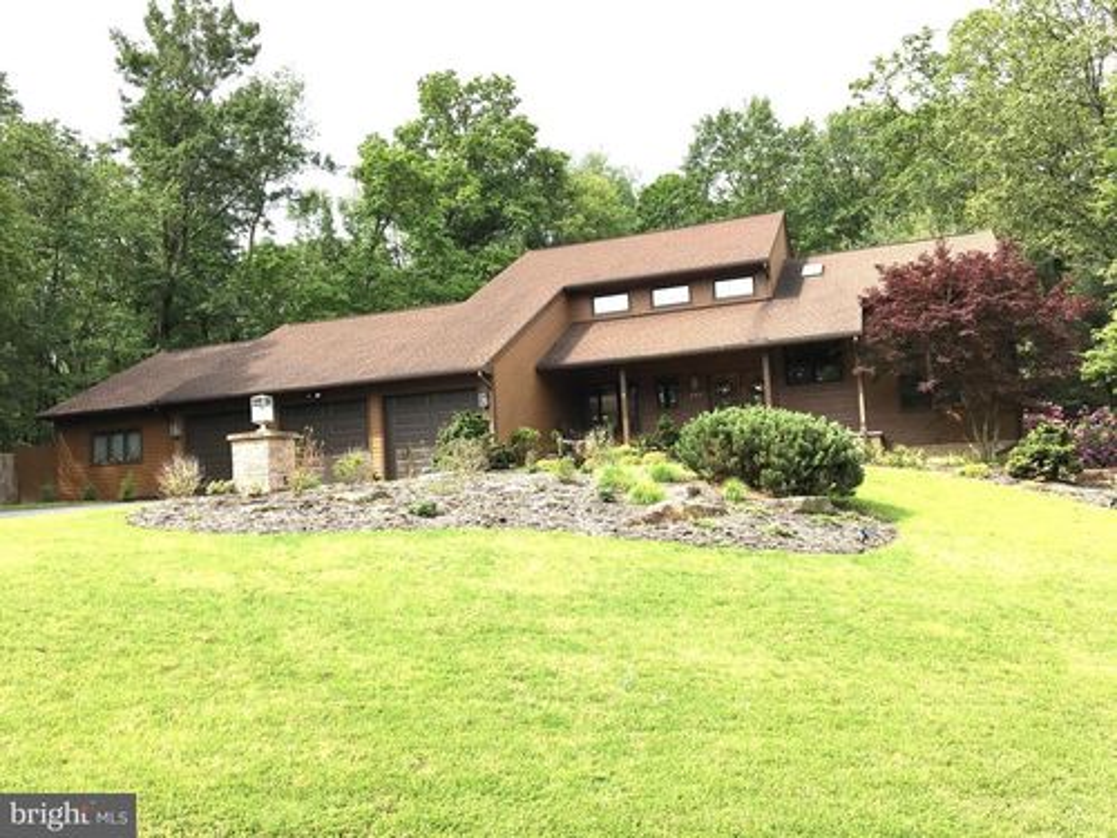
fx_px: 936
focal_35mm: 29
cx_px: 558
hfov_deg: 61.7
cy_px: 419
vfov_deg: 48.2
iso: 25
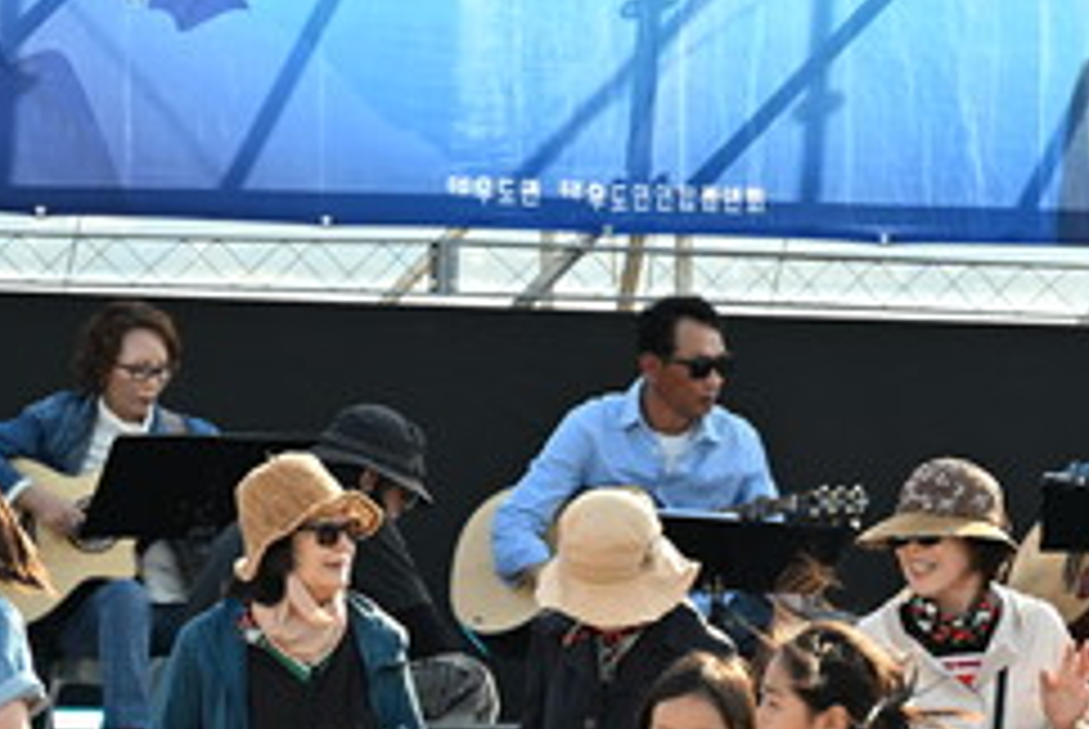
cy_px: 490
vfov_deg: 5.3
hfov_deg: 7.9
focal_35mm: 260
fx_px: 7874
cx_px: 864
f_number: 2.8
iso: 100
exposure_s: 1/800
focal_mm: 70
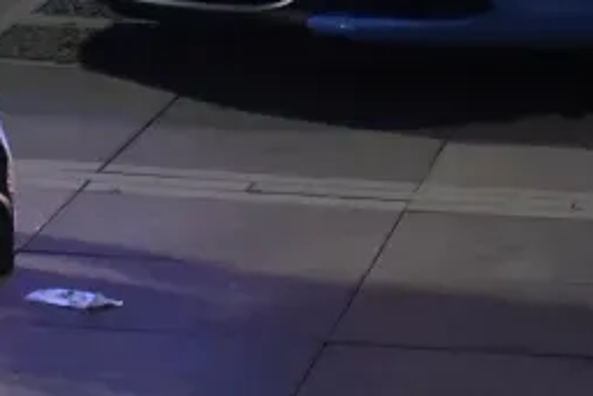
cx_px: 521
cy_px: -528
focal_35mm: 197
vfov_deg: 6.7
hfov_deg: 10.4
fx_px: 3247
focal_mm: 28
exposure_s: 1/15
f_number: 4
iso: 1600
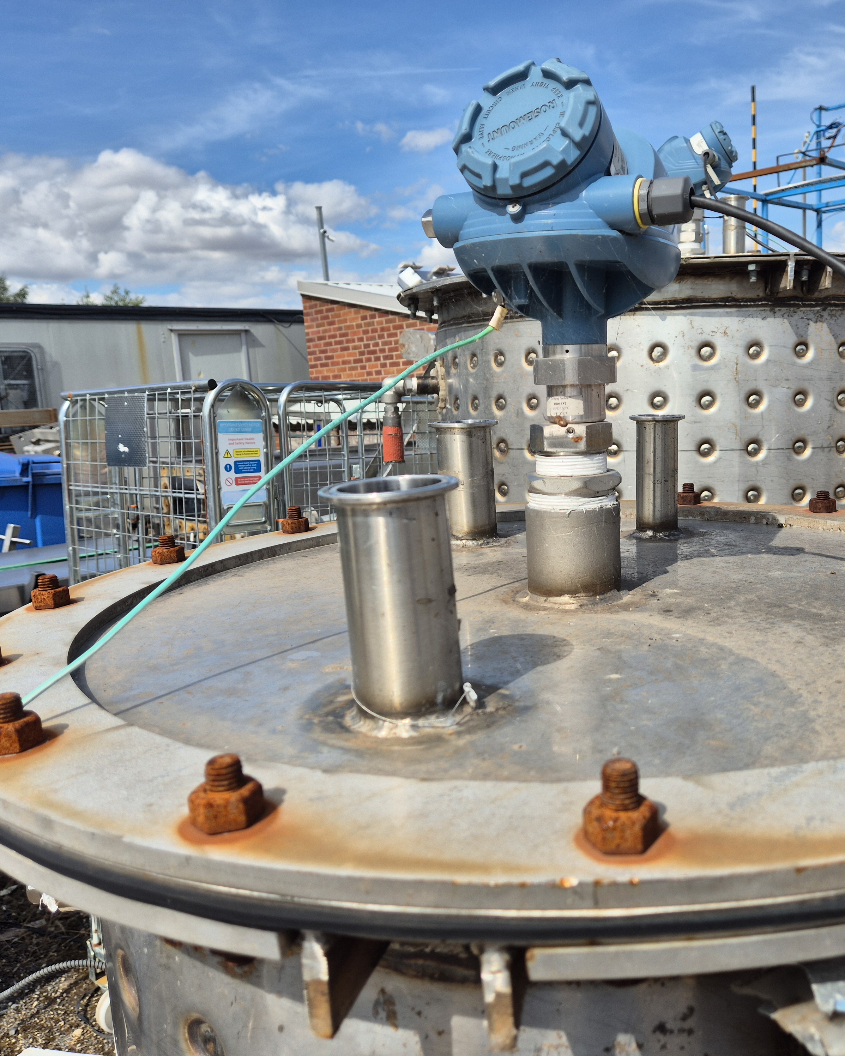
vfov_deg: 58.8
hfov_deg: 47.7
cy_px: 529
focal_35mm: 30
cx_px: 563
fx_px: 938
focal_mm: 5.4
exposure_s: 1/1996
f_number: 1.8
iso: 25
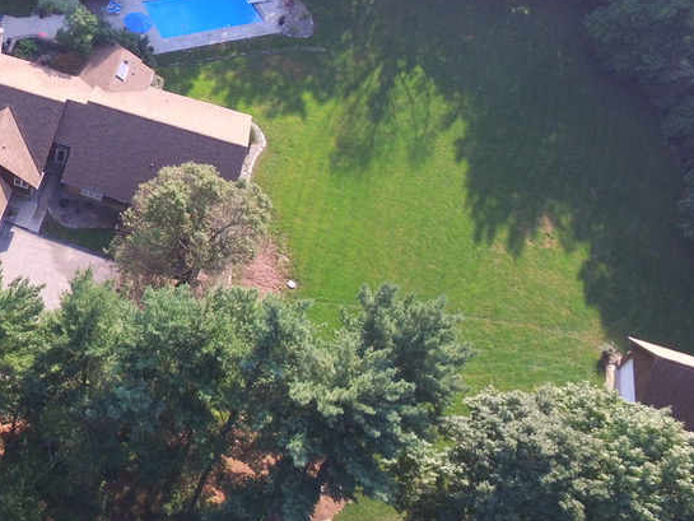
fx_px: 942
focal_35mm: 47
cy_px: 126
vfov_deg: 30.3
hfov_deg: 34.2
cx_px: -94
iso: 100
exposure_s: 1/230
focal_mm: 3.61
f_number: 2.8
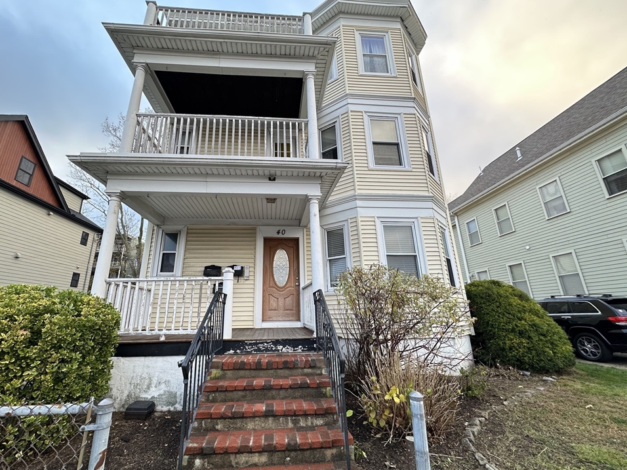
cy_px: 233
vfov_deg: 81.7
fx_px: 272
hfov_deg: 98.0
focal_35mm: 15
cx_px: 293
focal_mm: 2.22
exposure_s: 1/99
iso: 80
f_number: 2.2
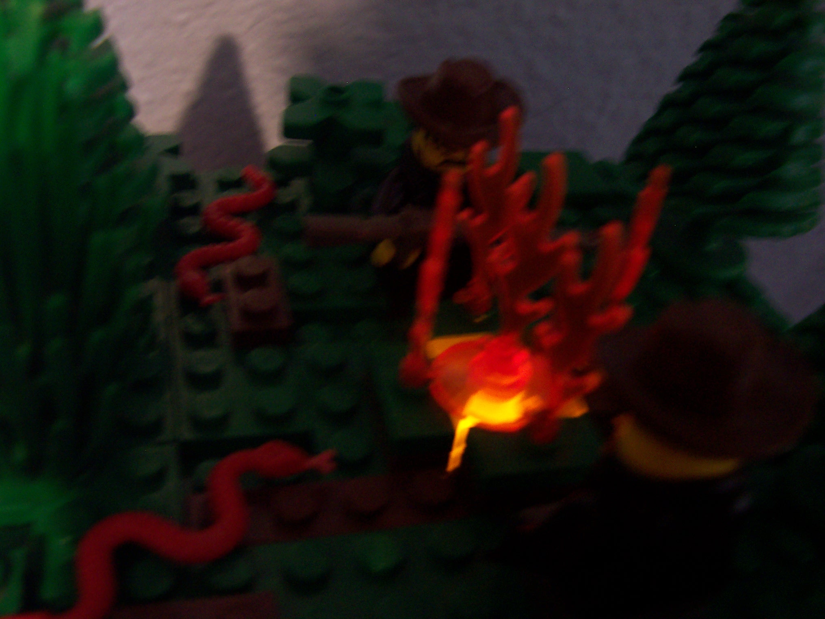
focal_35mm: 37
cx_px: 412
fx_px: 882
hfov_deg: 50.1
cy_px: 310
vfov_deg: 38.7
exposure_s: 1/8
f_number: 2.8
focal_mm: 5.6
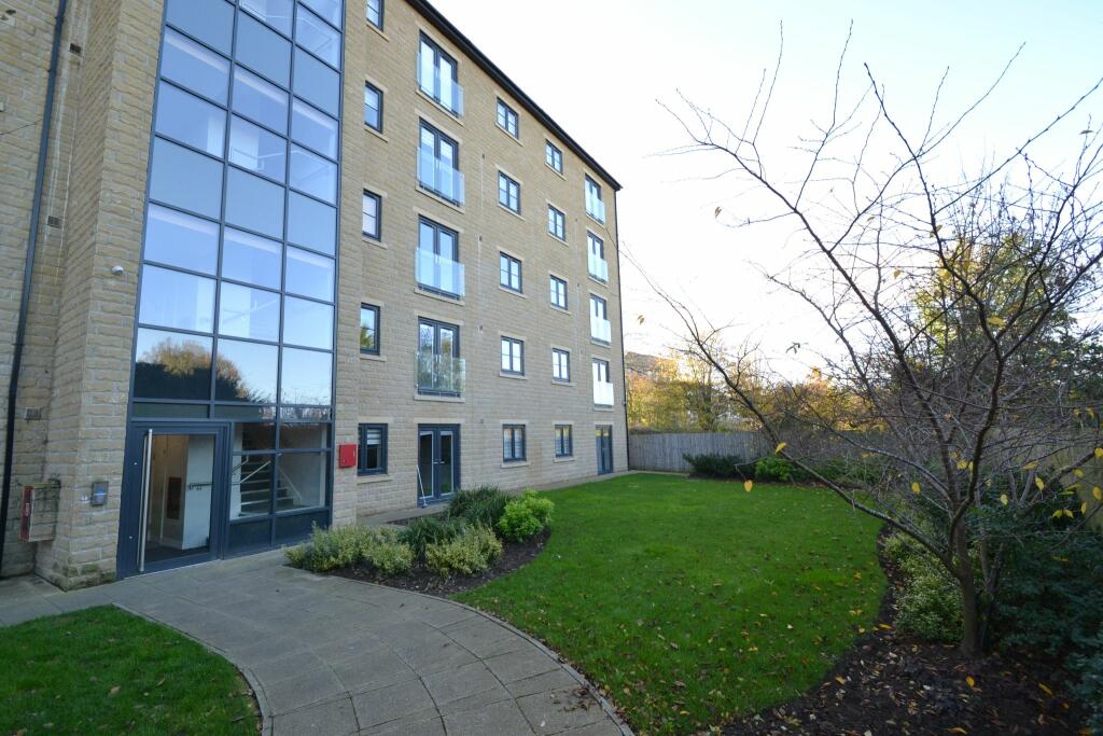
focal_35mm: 15
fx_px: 460
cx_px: 552
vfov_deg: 77.3
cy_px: 368
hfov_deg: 100.4
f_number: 5.6
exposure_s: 1/125
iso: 360
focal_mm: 10
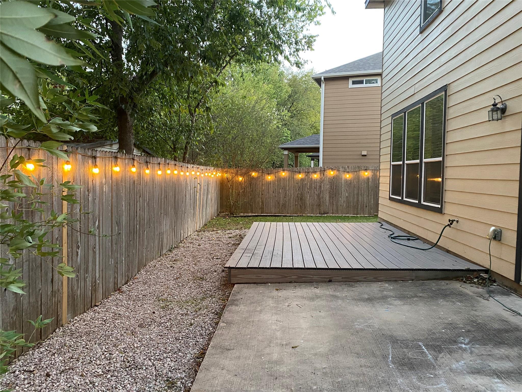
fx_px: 392
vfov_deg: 53.1
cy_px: 196
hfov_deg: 67.3
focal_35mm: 26
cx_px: 261
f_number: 1.8
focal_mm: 4.25
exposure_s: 1/40
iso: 500
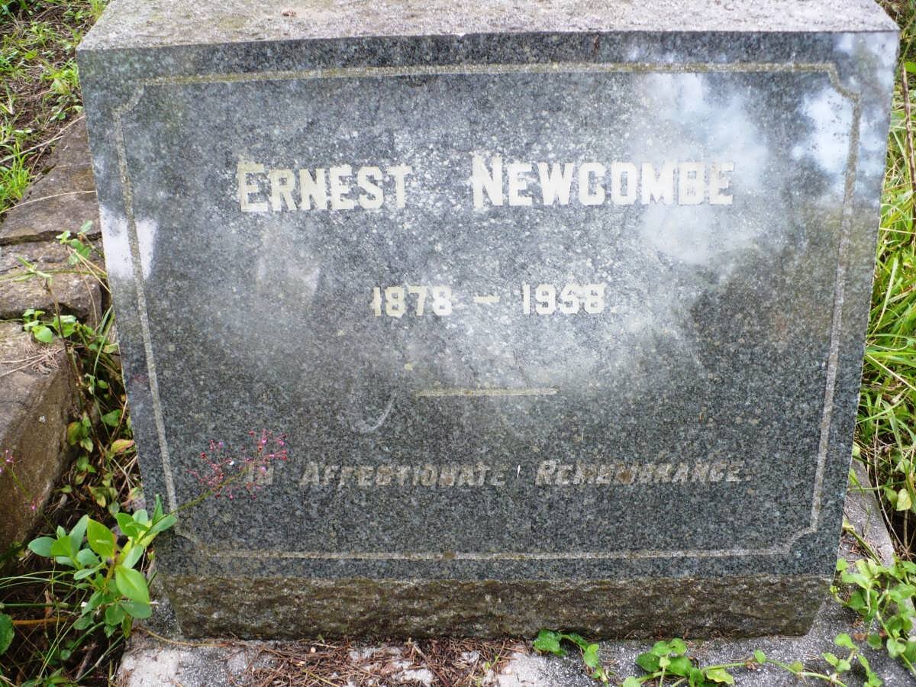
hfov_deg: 50.1
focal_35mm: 37
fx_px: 979
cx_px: 458
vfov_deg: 38.7
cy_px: 344
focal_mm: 6.1
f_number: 2.8
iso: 100
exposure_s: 1/30
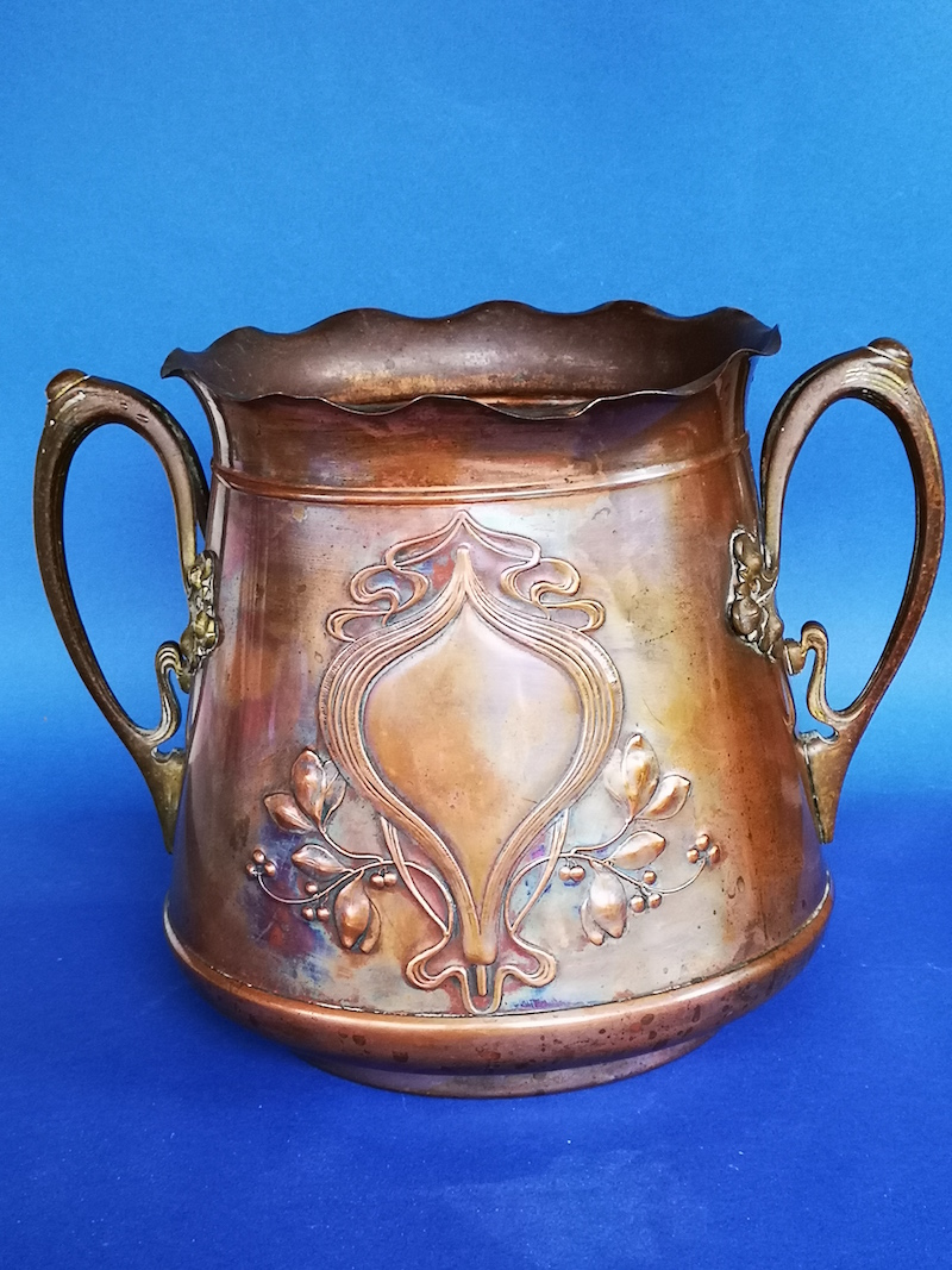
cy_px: 635
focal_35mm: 59
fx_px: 2164
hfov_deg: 24.8
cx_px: 476
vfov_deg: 32.7
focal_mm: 5.58
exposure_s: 1/33.3
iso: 160
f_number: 1.8
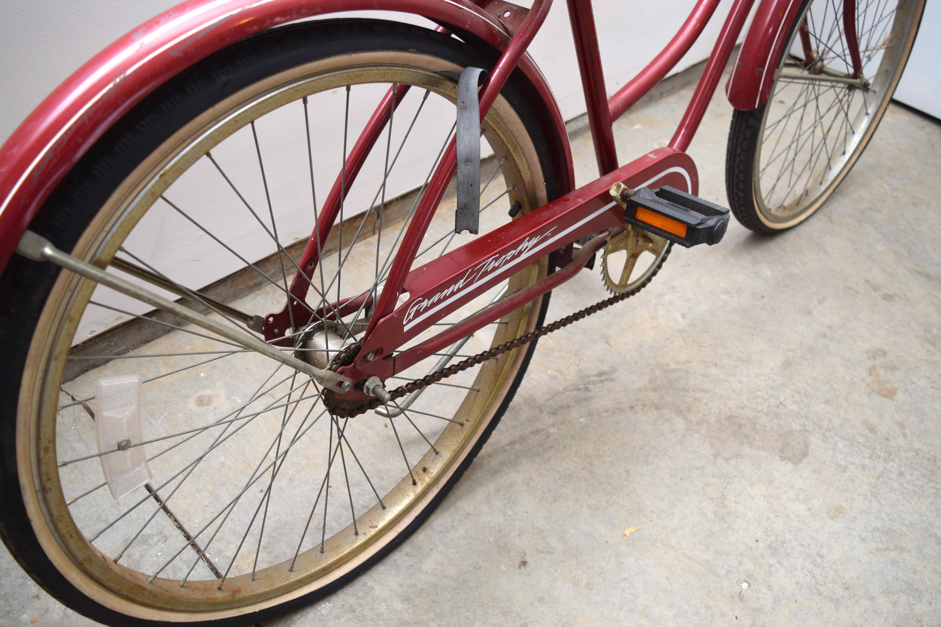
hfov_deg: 59.5
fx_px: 823
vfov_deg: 41.7
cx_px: 470
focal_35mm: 32
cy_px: 314
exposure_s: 1/60
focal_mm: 21
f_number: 3.8
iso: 100
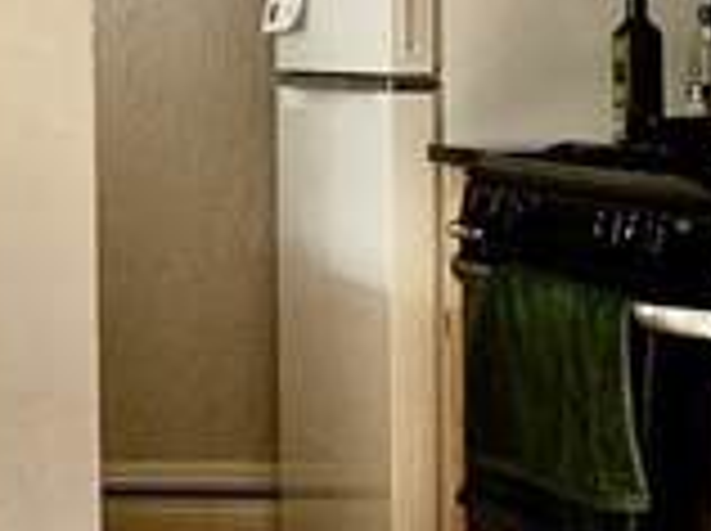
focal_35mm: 91
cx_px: -414
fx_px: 1866
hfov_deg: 18.6
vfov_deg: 16.0
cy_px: 32
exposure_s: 1/99
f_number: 2.2
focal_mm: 2.22
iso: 80
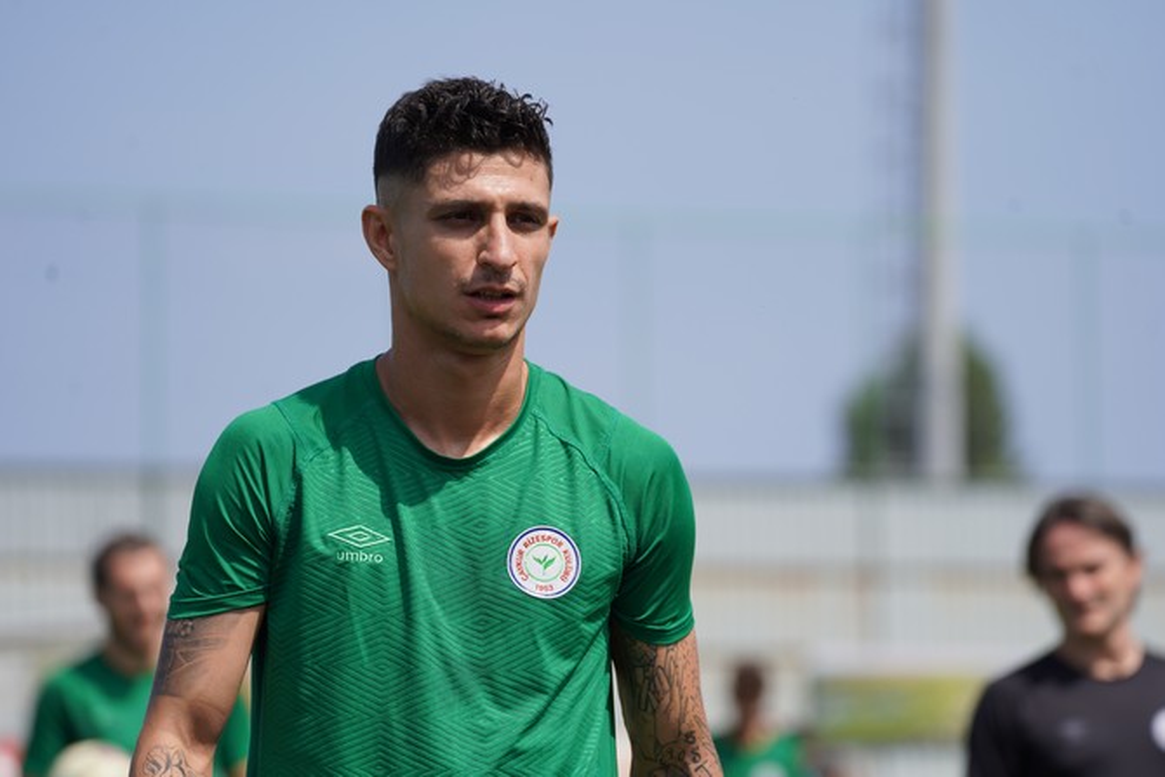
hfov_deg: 8.8
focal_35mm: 235
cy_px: 388
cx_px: 582
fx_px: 7606
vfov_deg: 5.8
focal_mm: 235
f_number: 5.6
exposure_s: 1/640
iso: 100
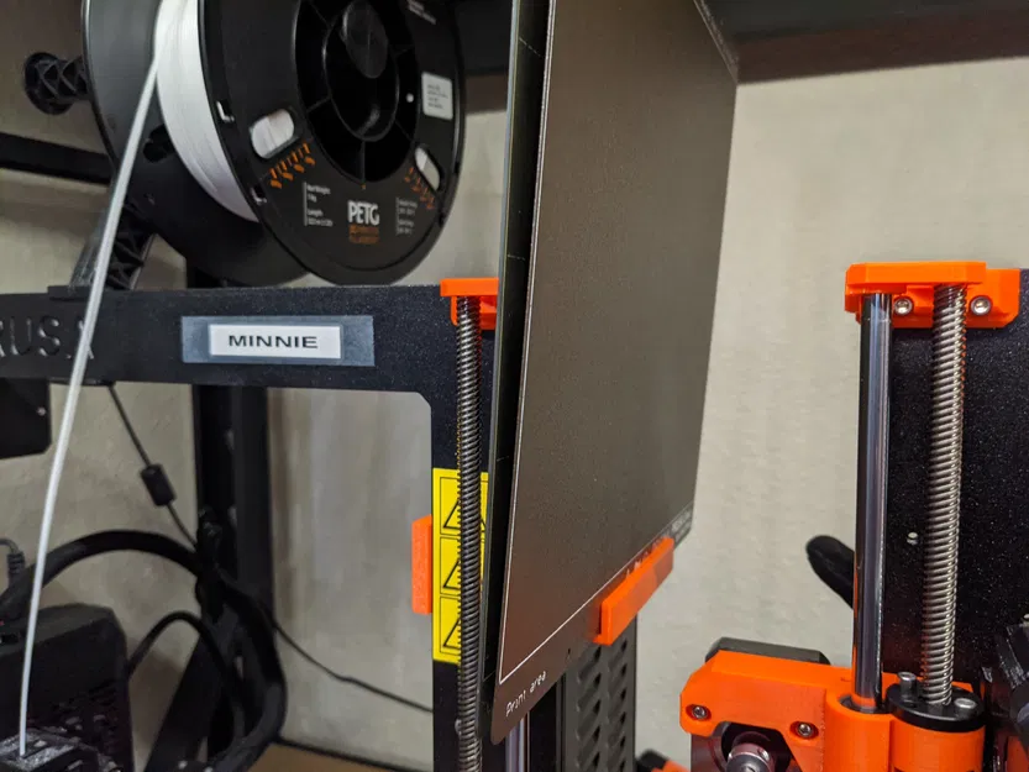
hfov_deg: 65.3
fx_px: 803
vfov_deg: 51.4
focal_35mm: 27
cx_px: 514
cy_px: 386
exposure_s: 1/23.8
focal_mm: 4.38
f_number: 1.73
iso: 297
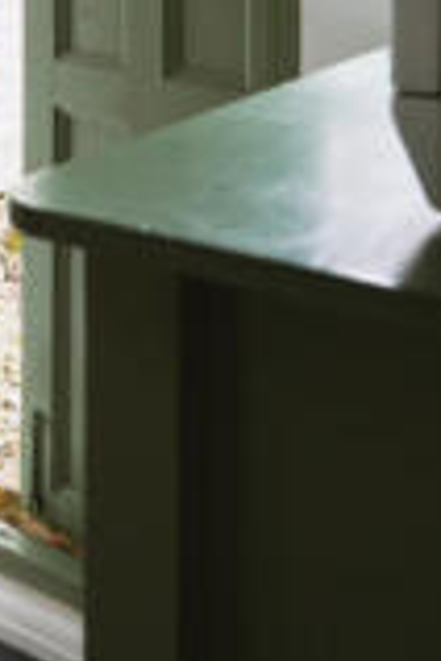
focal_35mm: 66
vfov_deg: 26.5
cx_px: -56
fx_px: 1213
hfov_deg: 19.6
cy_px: -164
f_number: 5
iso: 320
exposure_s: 1/80
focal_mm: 24
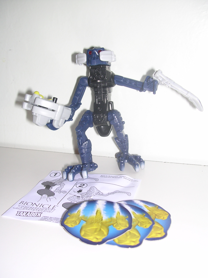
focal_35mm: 38
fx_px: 304
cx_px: 104
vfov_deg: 49.0
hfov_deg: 37.7
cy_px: 139
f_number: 2.8
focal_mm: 5.8
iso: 100
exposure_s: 1/60.1
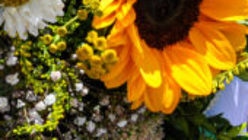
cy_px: -136
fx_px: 711
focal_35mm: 108
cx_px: 177
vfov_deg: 10.4
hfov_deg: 19.7
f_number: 14
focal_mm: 18
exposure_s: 1/200
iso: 200
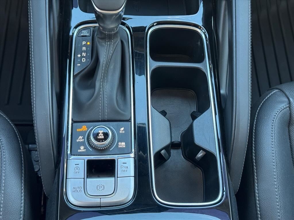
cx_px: 147
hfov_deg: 39.7
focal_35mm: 48
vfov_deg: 30.3
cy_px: 110
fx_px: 408
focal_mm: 6.76
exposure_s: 1/60
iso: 200
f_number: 1.78
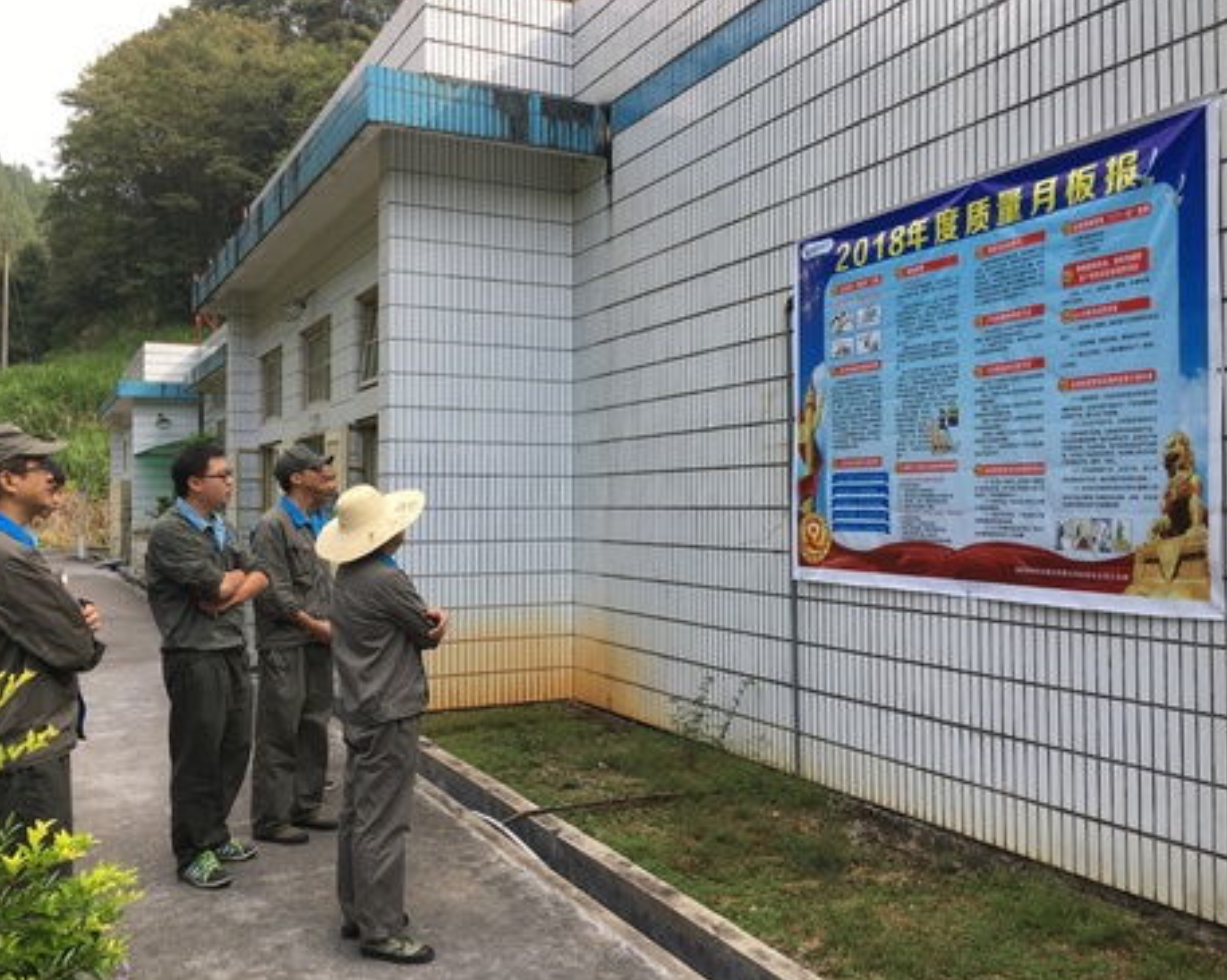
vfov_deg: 47.1
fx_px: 1125
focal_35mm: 31
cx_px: 593
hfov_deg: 57.2
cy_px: 485
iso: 25
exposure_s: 1/373
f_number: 2.2
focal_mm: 4.15
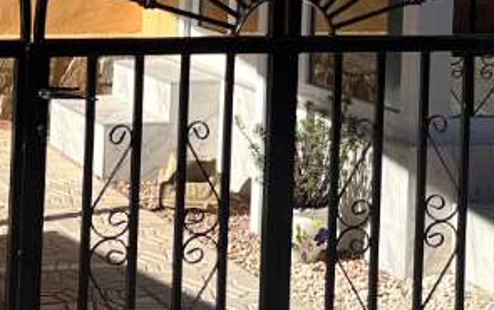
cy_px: -150
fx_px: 1887
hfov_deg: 14.8
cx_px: 419
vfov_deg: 9.2
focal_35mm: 140
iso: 50
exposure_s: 1/5848
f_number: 1.6
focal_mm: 5.1
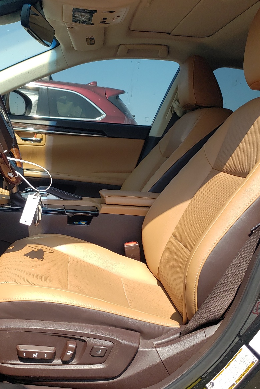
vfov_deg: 51.9
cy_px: 195
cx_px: 85
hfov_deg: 35.6
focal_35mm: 37
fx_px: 401
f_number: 1.5
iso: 50
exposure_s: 1/1429
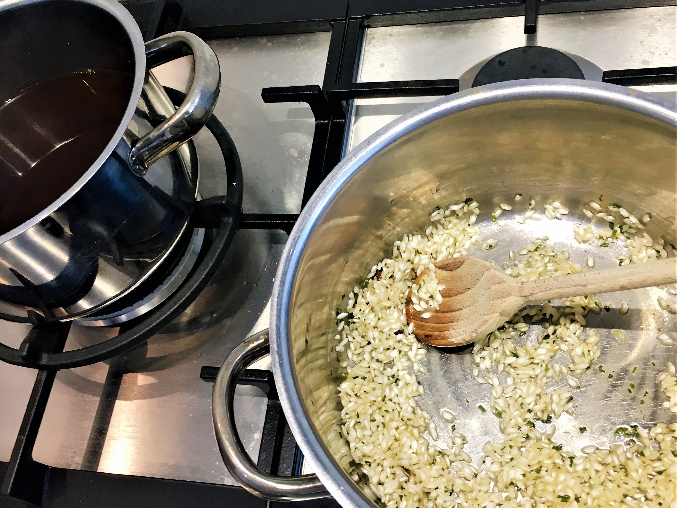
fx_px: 567
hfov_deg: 61.7
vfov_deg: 48.2
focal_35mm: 29
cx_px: 338
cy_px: 254
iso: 32
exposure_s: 1/33
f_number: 2.2
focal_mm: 4.15
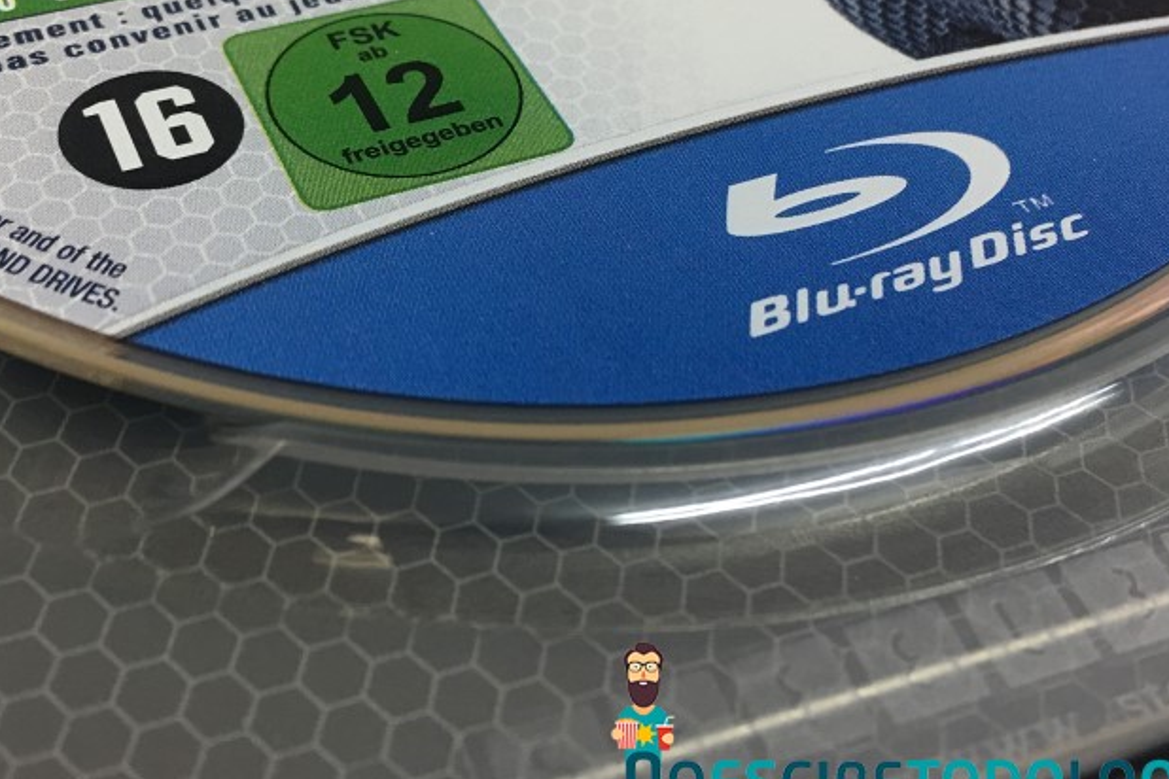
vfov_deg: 26.3
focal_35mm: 50
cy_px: 113
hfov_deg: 39.6
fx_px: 1623
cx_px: 522
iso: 50
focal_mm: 4.15
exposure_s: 1/17
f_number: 2.2
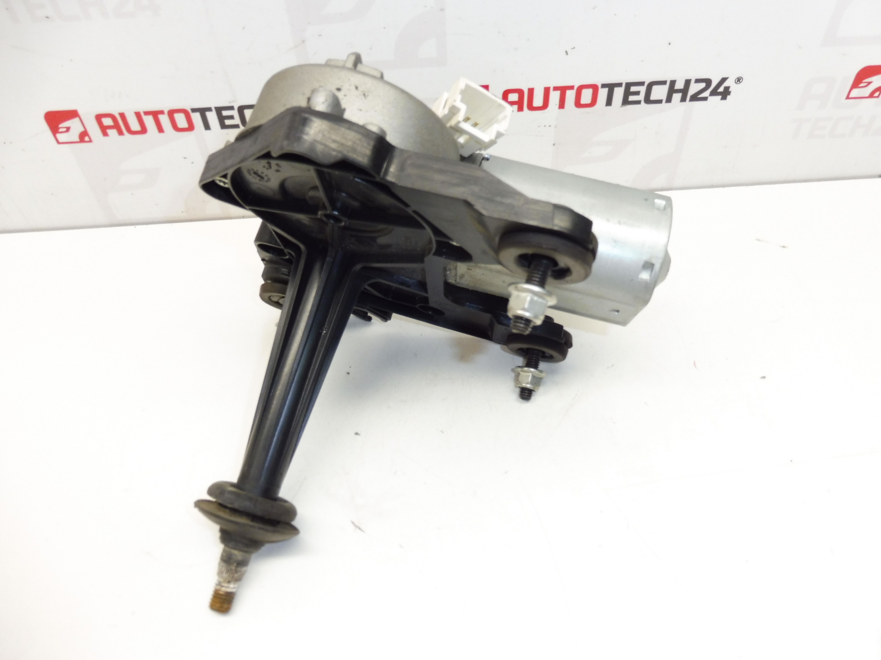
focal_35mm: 24
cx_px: 440
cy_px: 330
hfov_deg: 71.6
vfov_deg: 56.8
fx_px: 611
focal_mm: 4.3
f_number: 3.5
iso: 200
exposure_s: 1/60
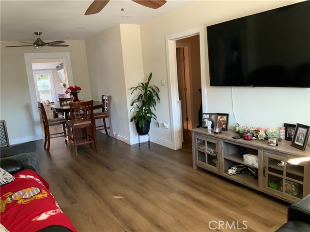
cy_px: 116
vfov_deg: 48.2
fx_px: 260
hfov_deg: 61.7
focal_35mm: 29
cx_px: 155
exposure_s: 1/60
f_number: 1.8
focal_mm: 3
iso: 250
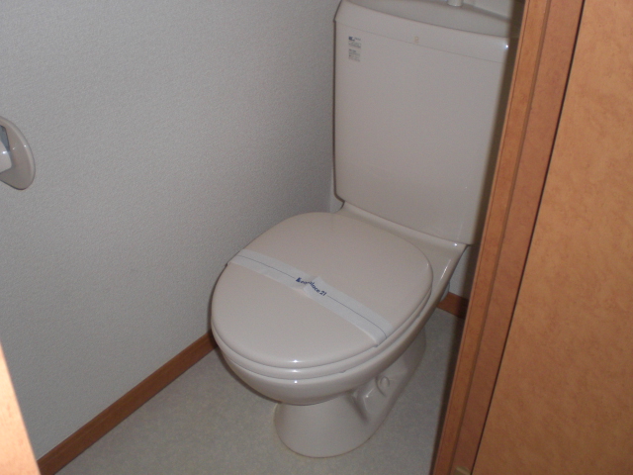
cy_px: 238
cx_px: 316
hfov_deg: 49.0
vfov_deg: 37.7
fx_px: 695
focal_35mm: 38
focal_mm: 6.3
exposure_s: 1/60
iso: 200
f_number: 3.1
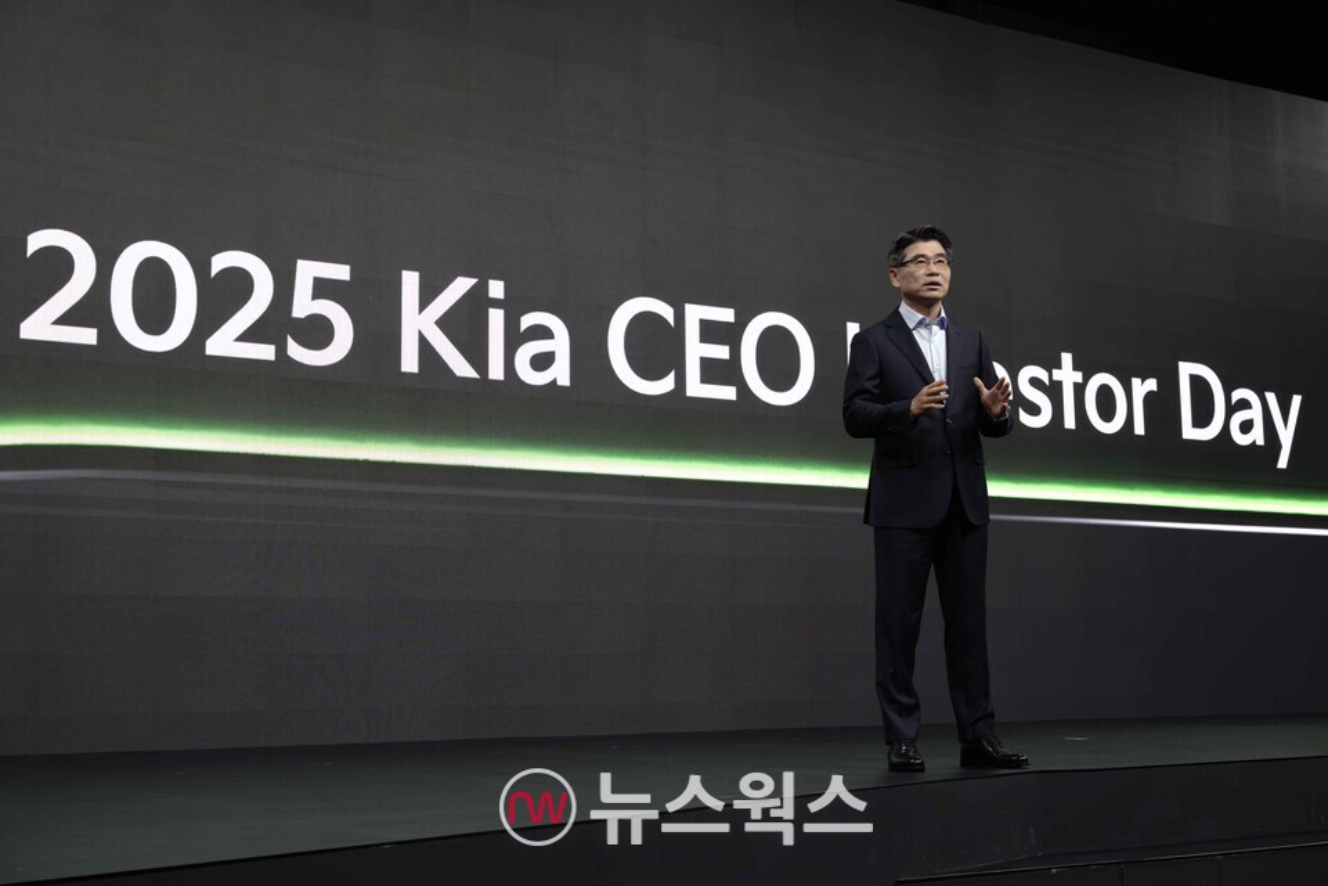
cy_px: 443
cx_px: 664
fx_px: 1734
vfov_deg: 28.6
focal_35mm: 47
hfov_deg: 41.9
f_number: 8
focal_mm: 47
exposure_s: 1/100
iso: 1250
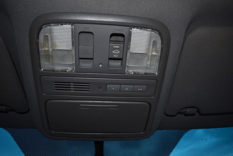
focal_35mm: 27
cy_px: 78
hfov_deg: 67.4
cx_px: 116
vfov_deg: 48.0
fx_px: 175
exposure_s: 1/125
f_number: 3.5
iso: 160
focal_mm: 18
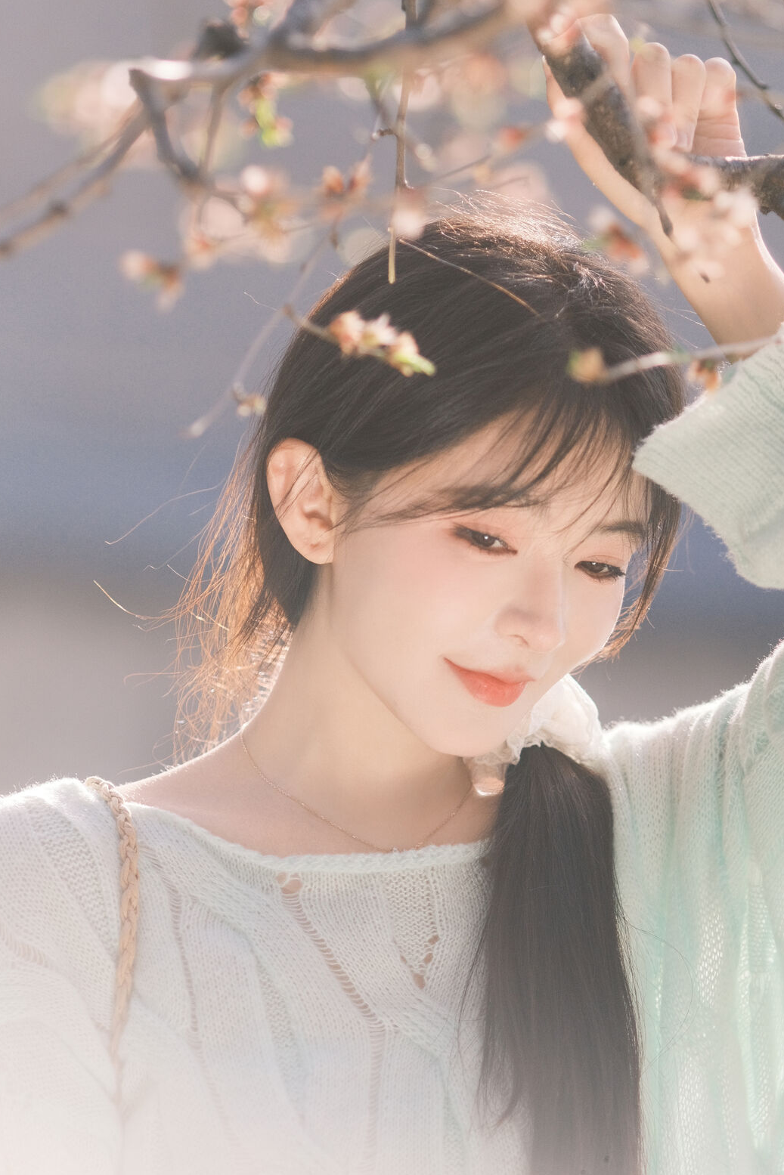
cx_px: 424
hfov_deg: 5.8
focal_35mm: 235
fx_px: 7674
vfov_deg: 8.8
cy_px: 654
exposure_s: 1/3500
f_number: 2
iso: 1000
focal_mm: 135
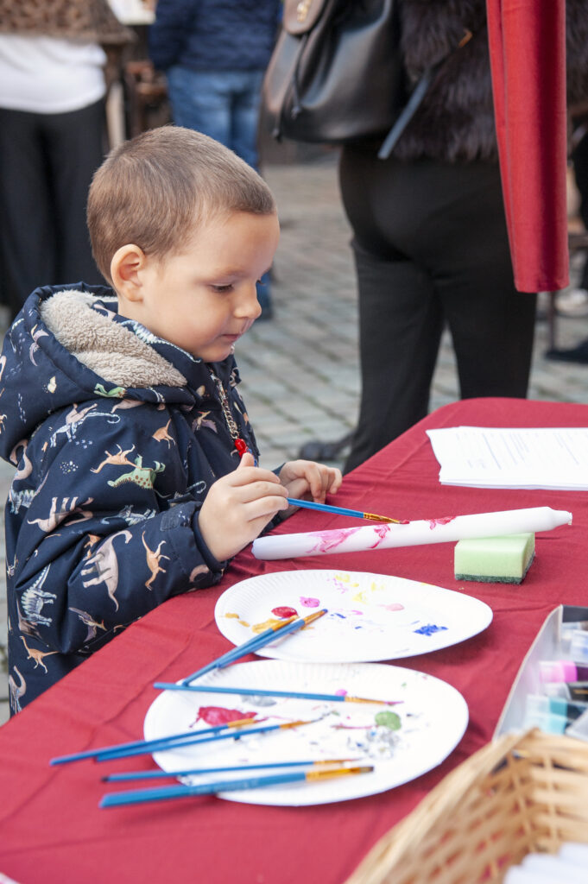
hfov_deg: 22.6
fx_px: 1472
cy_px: 442
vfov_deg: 33.4
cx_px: 294
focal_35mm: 60
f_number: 5.6
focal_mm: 60
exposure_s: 1/125
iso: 640
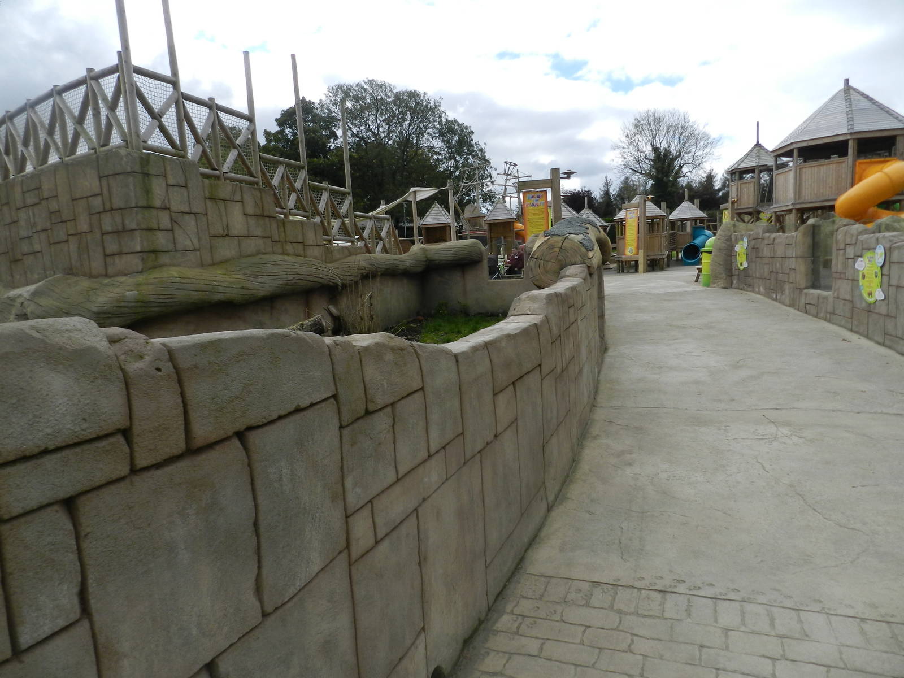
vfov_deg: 58.9
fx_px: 601
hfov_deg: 73.9
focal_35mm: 23
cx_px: 452
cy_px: 339
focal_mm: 4
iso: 160
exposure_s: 1/1000
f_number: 3.4
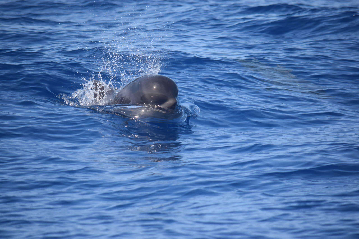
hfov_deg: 6.2
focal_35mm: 330
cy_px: 120
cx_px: 180
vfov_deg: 4.2
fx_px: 3291
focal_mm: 220
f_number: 5.6
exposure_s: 1/1600
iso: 400
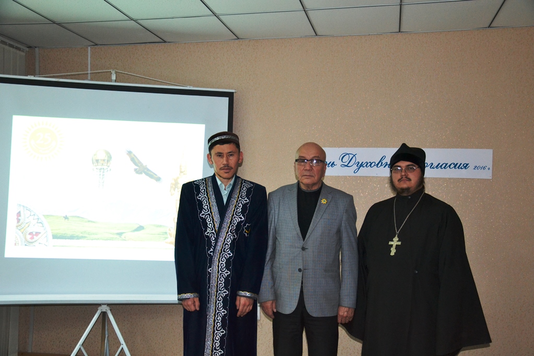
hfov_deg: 53.1
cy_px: 178
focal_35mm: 36
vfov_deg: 36.9
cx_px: 267
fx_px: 534
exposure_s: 1/60
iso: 1800
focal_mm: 24
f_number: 3.8
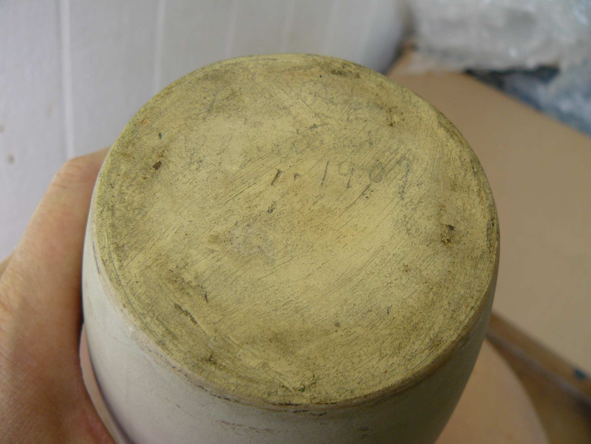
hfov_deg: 51.4
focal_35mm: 36
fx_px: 615
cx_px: 296
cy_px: 222
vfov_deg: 39.7
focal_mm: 6
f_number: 2.8
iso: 100
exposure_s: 1/80
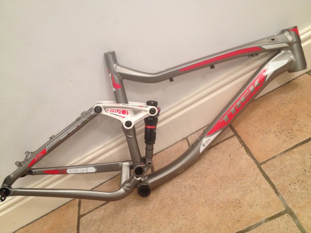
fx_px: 314
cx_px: 156
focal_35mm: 35
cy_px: 116
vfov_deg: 40.7
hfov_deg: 52.6
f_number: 2.4
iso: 200
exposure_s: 1/20
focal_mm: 4.28
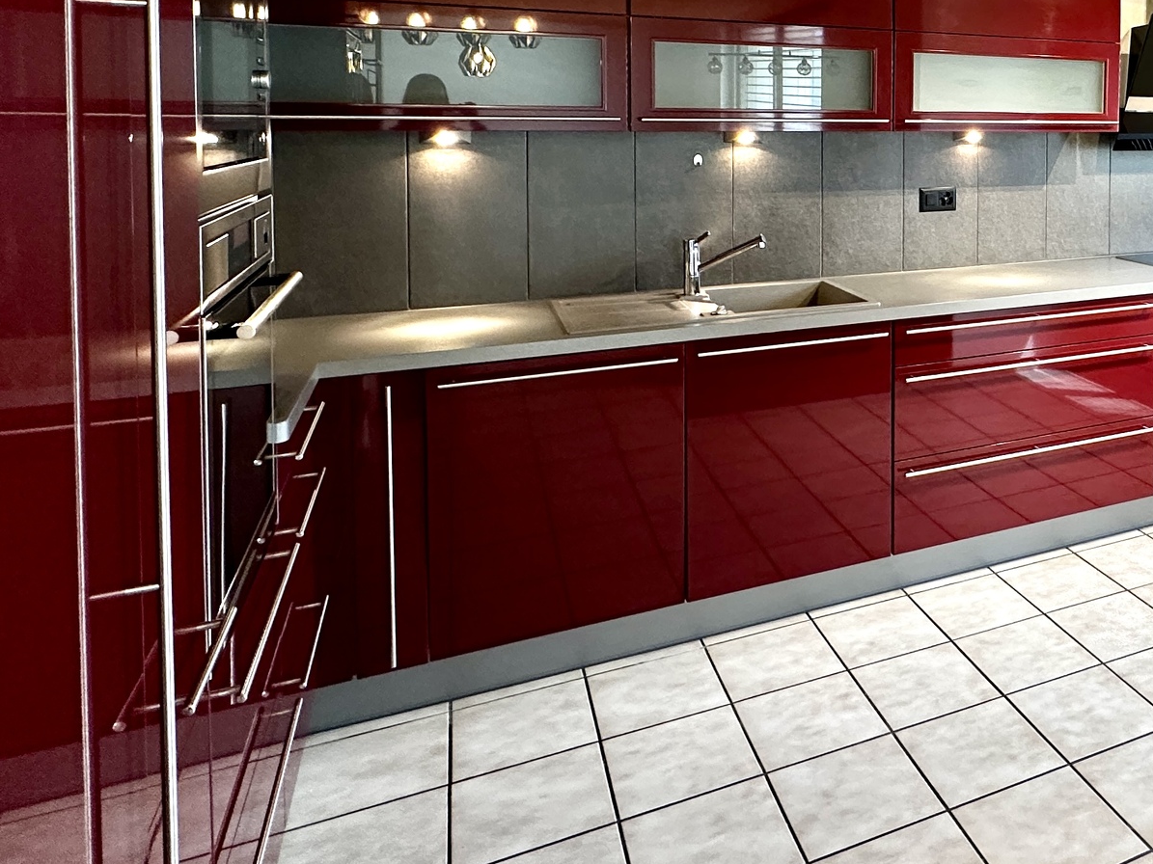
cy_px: 158
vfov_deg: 44.3
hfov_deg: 53.2
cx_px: 1018
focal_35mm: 30
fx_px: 999
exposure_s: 1/50
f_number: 2.2
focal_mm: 2.22
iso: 250
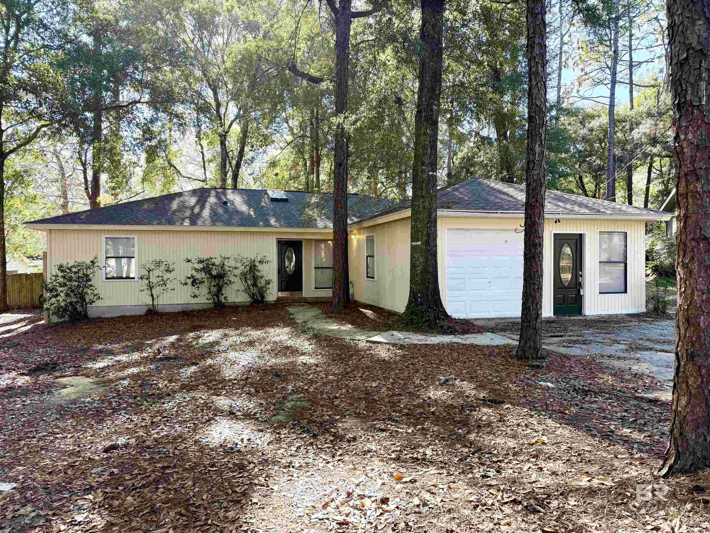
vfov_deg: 56.8
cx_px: 355
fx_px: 492
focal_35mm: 24
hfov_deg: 71.6
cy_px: 266
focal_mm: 6.76
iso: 100
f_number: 1.78
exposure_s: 1/414
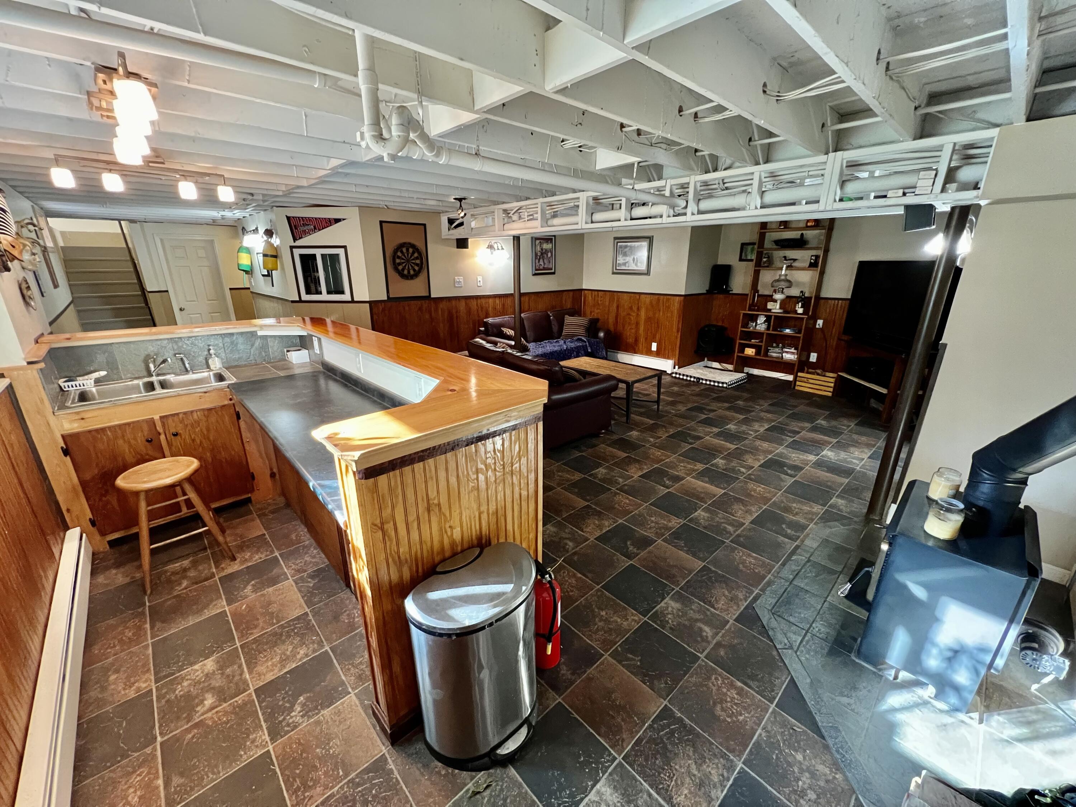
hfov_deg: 106.2
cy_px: 404
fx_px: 404
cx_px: 538
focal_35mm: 13
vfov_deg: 89.9
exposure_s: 1/60
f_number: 1.8
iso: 800
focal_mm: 1.57
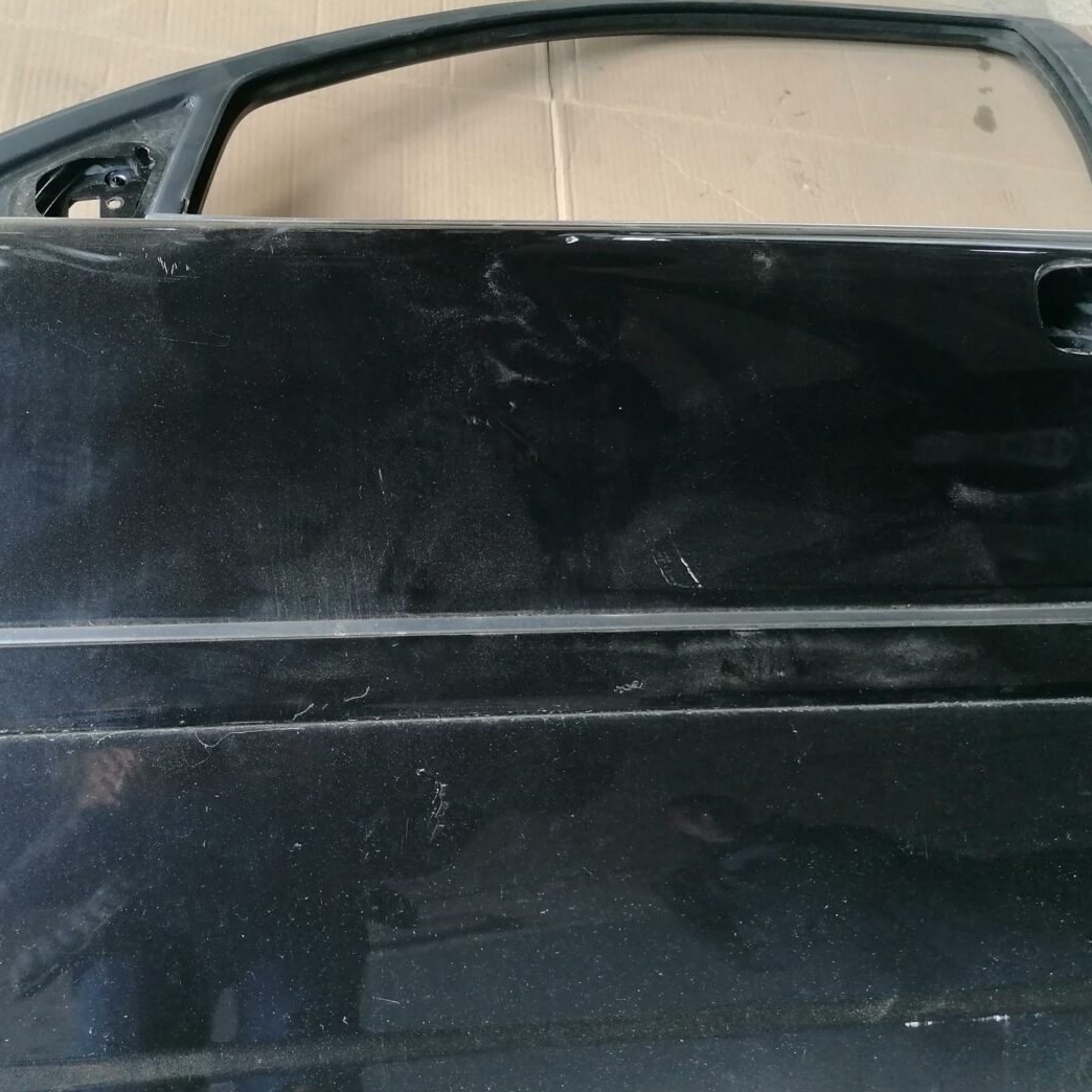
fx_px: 1142
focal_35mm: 32
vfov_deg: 51.1
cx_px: 368
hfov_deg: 50.2
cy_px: 546
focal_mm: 4.75
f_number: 1.8
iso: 200
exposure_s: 1/100
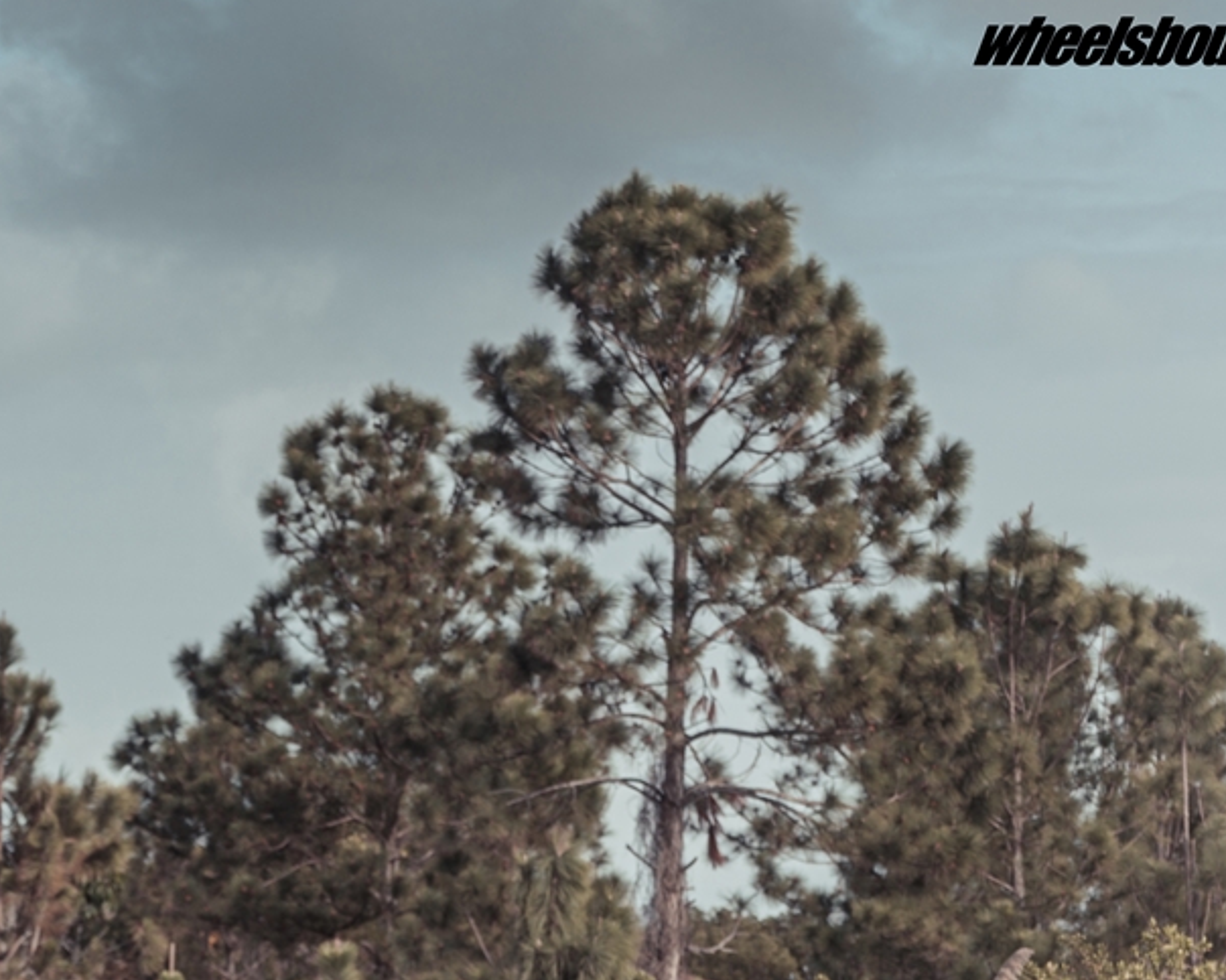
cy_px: 1130
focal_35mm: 349
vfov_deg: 4.4
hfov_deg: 5.5
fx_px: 12661
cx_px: -120
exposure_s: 1/50
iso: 100
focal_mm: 117
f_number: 8
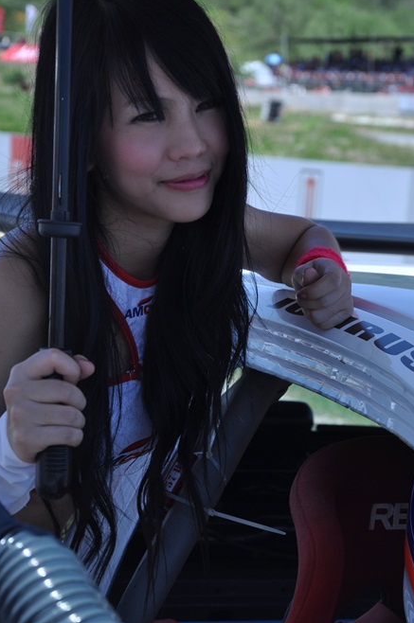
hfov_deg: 11.7
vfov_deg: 17.5
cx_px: 252
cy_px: 357
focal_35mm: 117
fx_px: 2023
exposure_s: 1/125
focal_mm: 62
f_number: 7.1
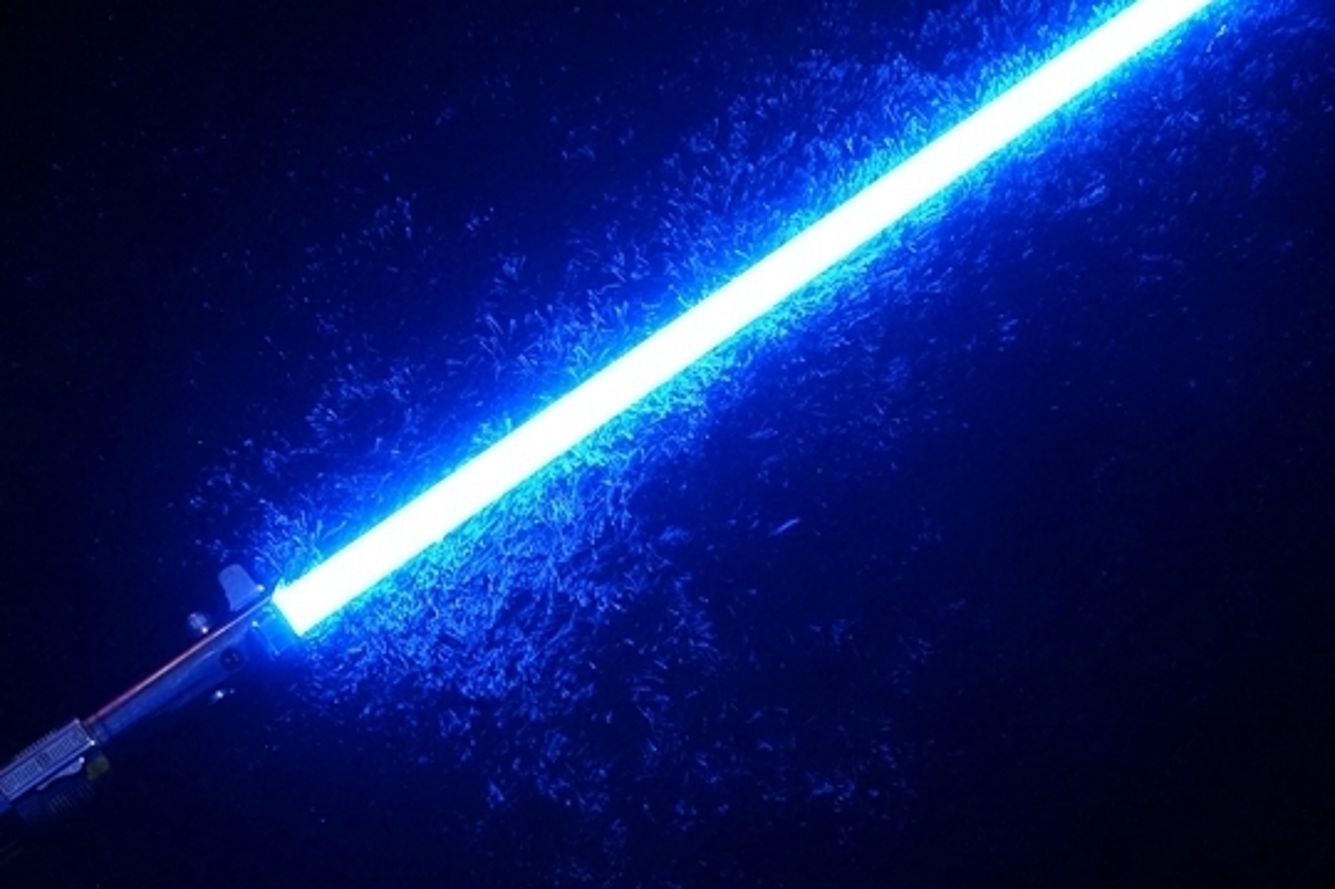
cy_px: 392
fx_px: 2224
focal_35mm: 60
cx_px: 694
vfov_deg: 22.6
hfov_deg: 33.4
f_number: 4
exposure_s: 1/10
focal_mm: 33
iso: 6400
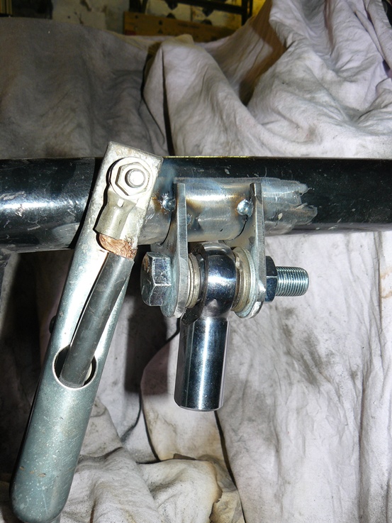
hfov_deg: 39.7
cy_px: 262
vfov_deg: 51.3
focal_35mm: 36
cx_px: 196
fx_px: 543
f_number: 4
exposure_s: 1/30
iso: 100
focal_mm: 6
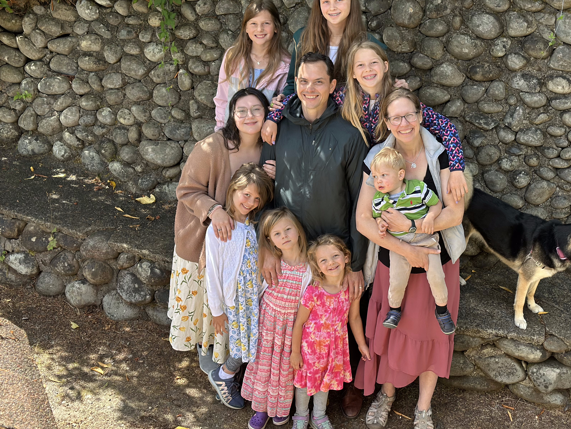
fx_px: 1006
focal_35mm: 61
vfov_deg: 24.0
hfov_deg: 31.6
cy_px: 176
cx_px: 345
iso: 80
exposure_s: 1/549
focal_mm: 6.86
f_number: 1.78
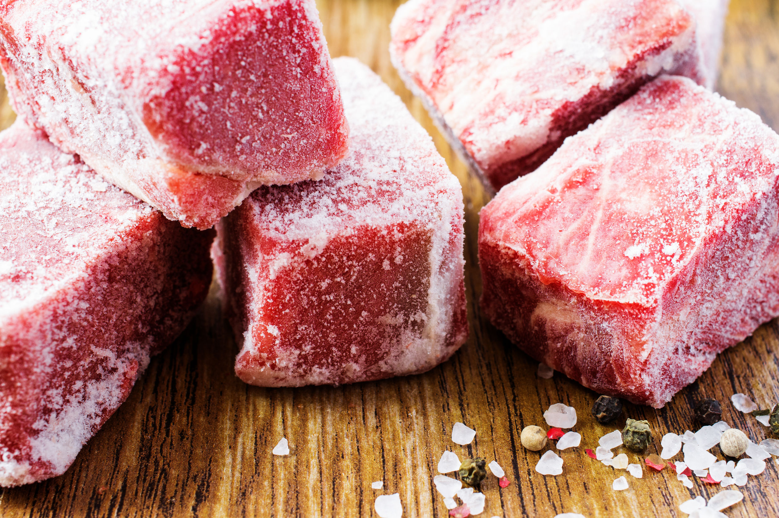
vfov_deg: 25.9
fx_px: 1124
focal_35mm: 52
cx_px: 390
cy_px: 259
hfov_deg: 38.2
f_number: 8
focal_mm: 35
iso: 200
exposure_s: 1/4
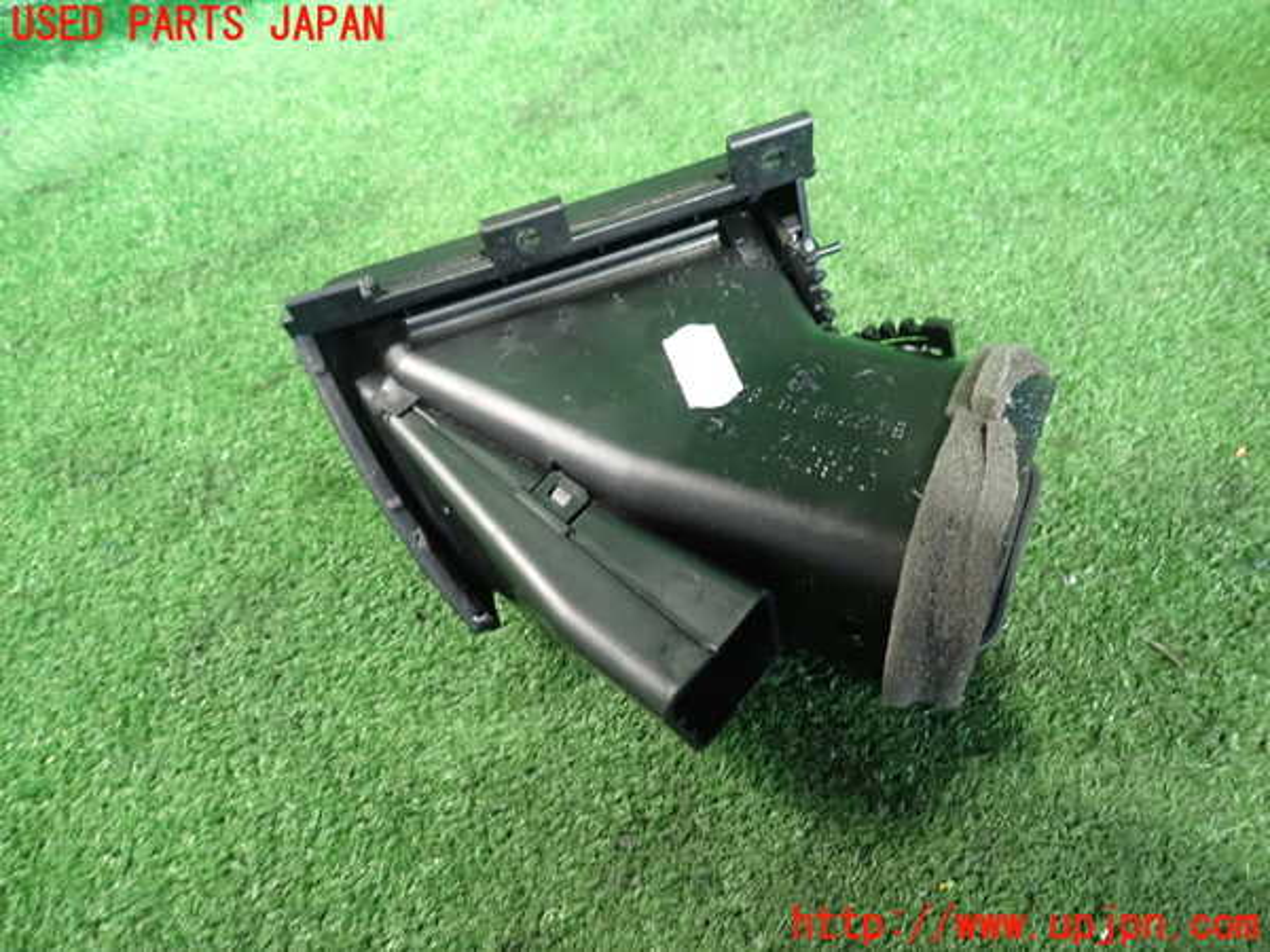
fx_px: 917
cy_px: 476
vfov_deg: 54.9
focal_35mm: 25
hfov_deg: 69.4
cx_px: 635
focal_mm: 4.5
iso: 800
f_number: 2
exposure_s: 1/25
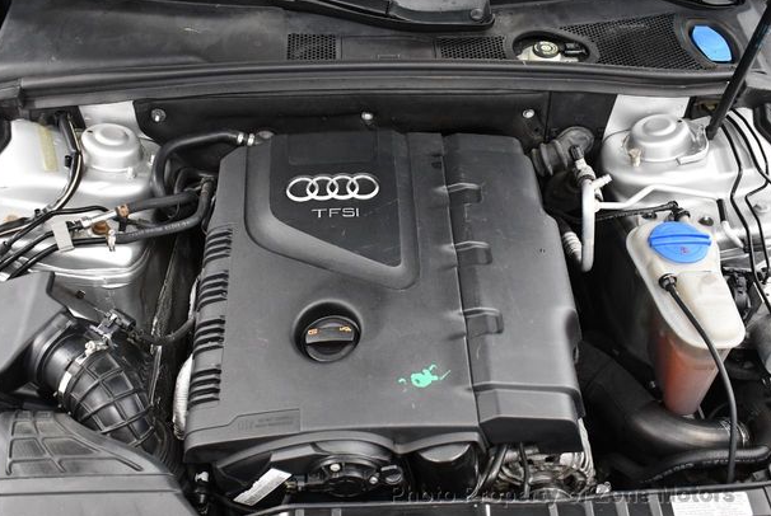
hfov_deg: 50.6
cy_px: 246
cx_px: 370
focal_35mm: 38
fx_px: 815
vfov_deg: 35.2
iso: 2800
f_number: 3.5
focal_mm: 18
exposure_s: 1/125
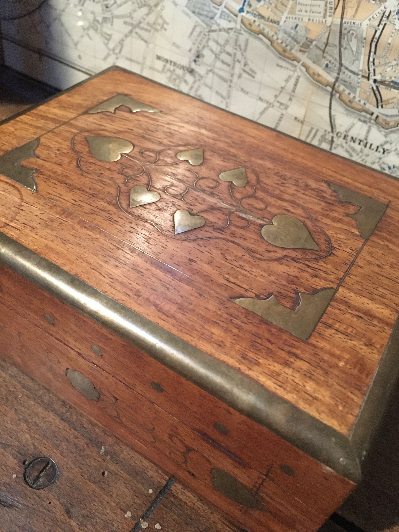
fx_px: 446
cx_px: 200
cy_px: 266
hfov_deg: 48.2
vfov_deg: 61.7
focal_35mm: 29
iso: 320
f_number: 2.2
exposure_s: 1/17
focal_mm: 4.15
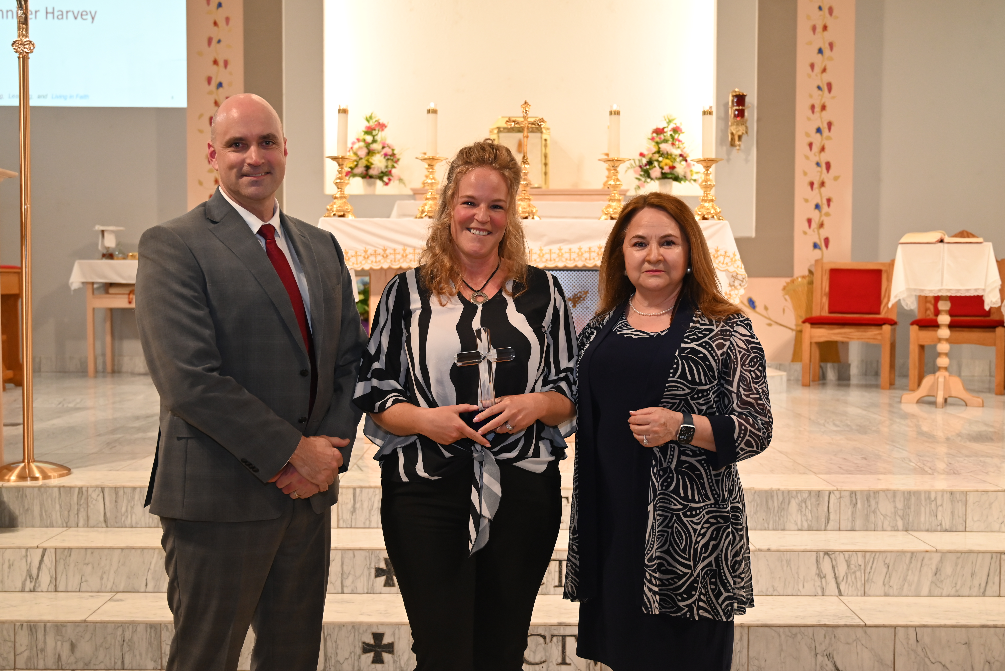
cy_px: 336
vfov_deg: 34.2
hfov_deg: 49.5
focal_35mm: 39
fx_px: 1089
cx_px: 502
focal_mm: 39
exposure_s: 1/60
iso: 1100
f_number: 4
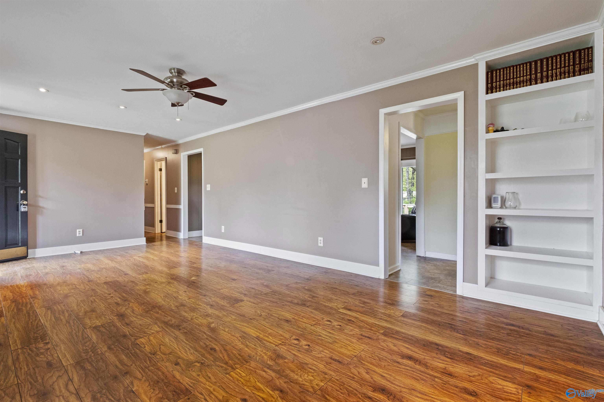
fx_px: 252
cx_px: 302
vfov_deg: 77.3
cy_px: 201
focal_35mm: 15
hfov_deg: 100.4
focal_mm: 10
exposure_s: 1/2
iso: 1250
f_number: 8
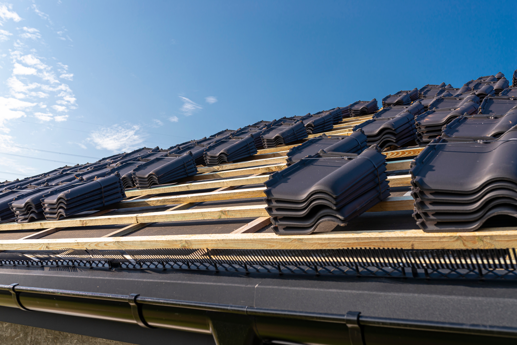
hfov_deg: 54.4
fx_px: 503
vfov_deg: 37.9
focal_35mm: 35
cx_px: 258
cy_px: 172
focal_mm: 35
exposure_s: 1/125
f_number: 8
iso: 200
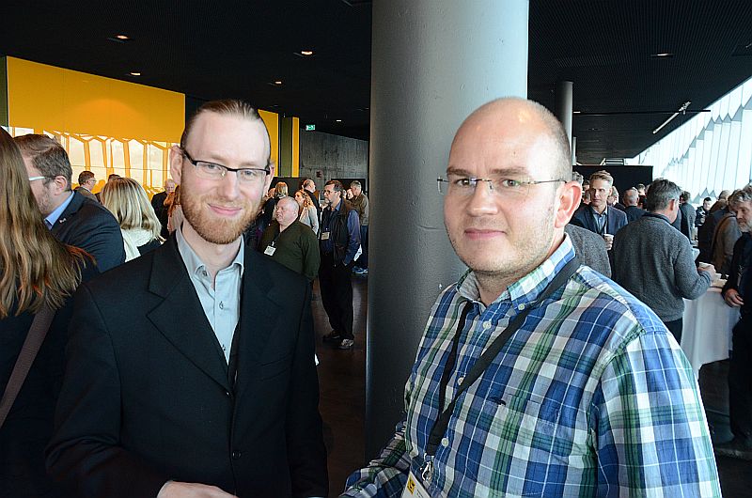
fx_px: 563
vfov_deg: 47.7
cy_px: 249
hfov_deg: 67.5
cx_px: 376
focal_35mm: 27
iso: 1600
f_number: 6.3
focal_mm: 18
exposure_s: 1/60
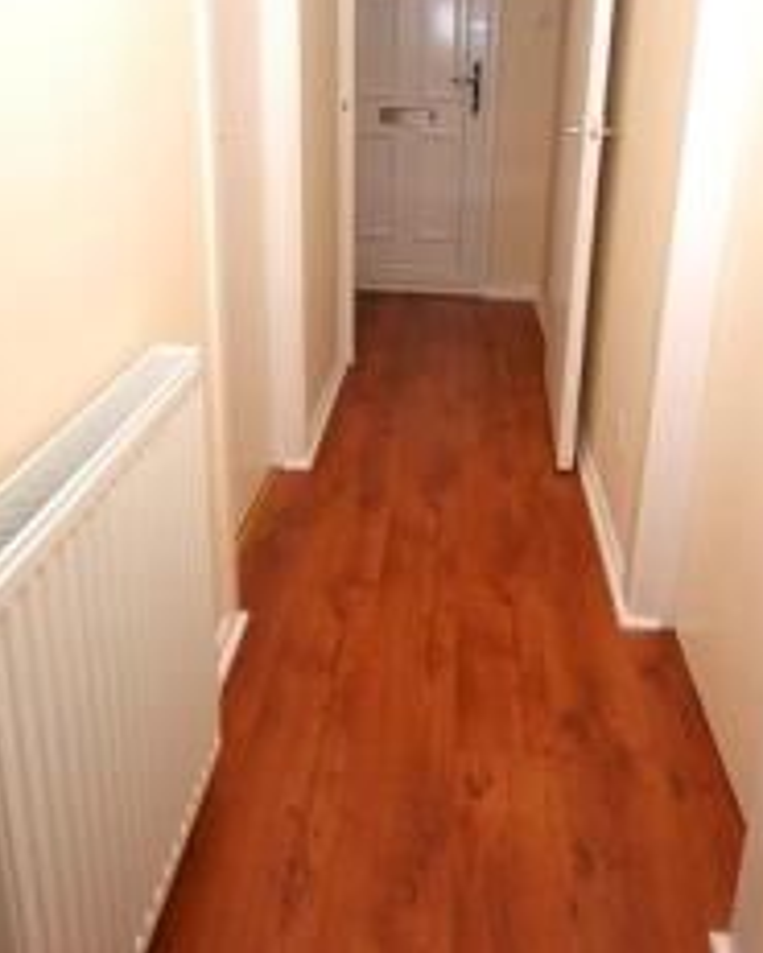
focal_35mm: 29
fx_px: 818
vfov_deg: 58.8
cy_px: 303
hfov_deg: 49.8
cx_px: 437
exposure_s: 1/60
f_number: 4
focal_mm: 10
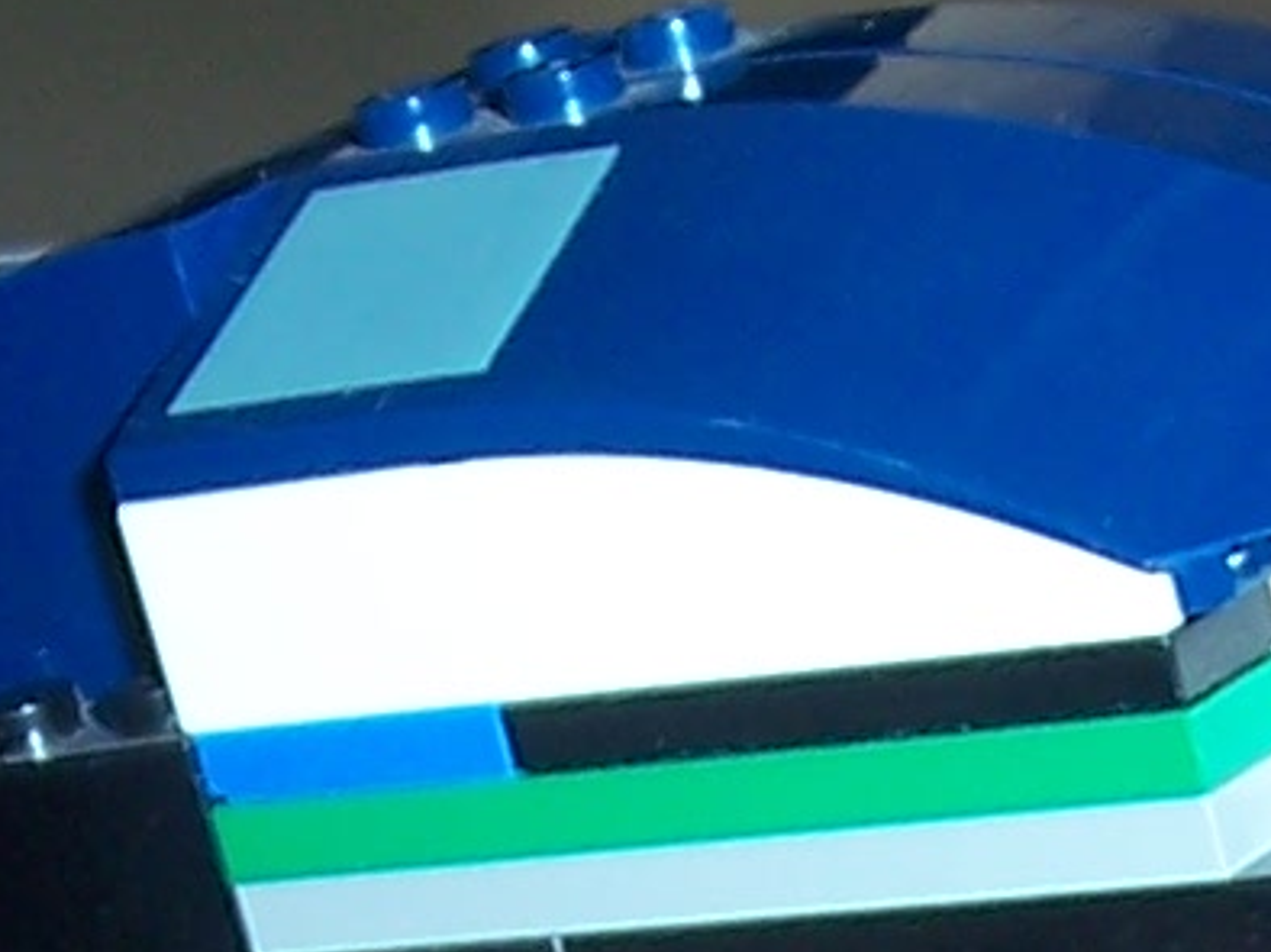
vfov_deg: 7.2
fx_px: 7302
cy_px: 1946
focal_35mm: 199
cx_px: 632
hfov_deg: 9.9
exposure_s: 1/60
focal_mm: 5.6
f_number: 2.7
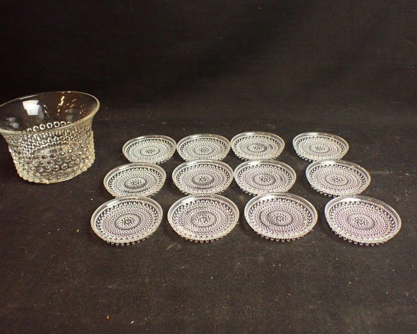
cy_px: 164
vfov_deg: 45.8
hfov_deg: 55.6
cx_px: 202
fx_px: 395
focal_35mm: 32
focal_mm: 5.4
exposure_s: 1/100
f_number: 2.3
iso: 800
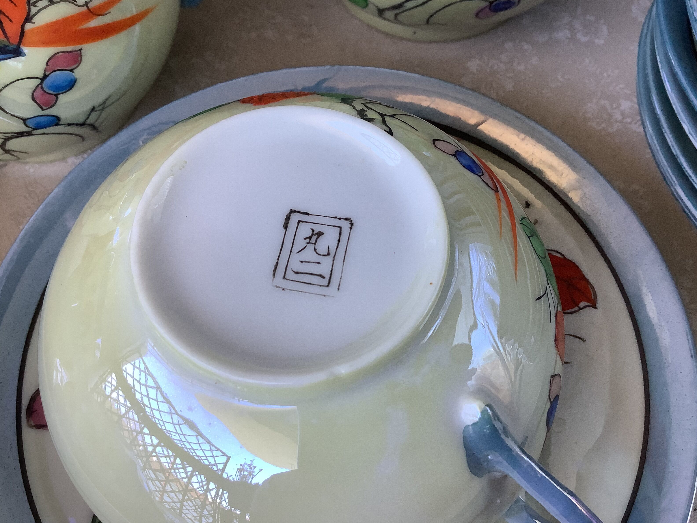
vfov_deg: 44.2
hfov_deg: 56.8
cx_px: 352
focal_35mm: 32
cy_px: 267
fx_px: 644
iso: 80
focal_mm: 3.3
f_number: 2.4
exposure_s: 1/100
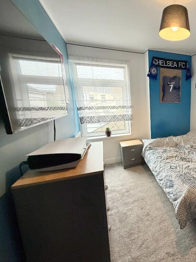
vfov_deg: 84.7
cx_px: 169
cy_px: 129
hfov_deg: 60.4
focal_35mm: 19
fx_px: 143
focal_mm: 2.22
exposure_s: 1/99
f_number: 2.2
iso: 160
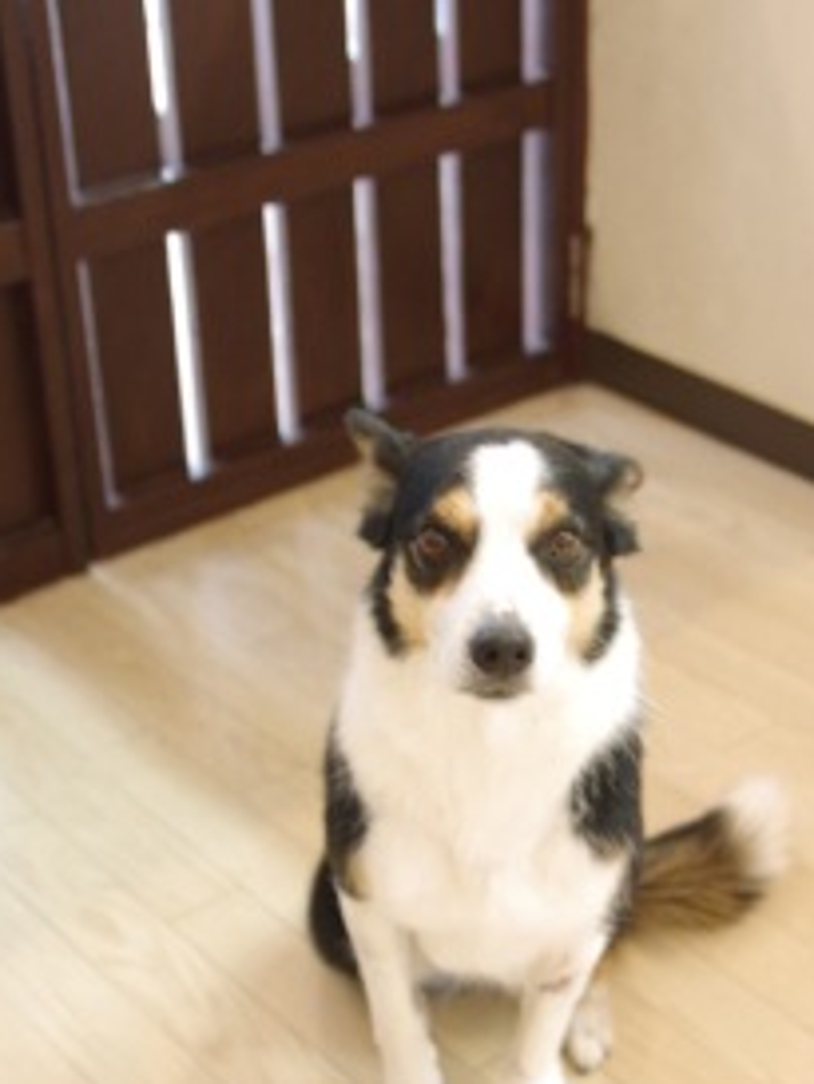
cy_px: 663
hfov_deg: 21.3
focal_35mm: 69
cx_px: 504
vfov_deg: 28.1
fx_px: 2162
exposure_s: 1/80
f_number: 2.8
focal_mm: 33
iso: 1250
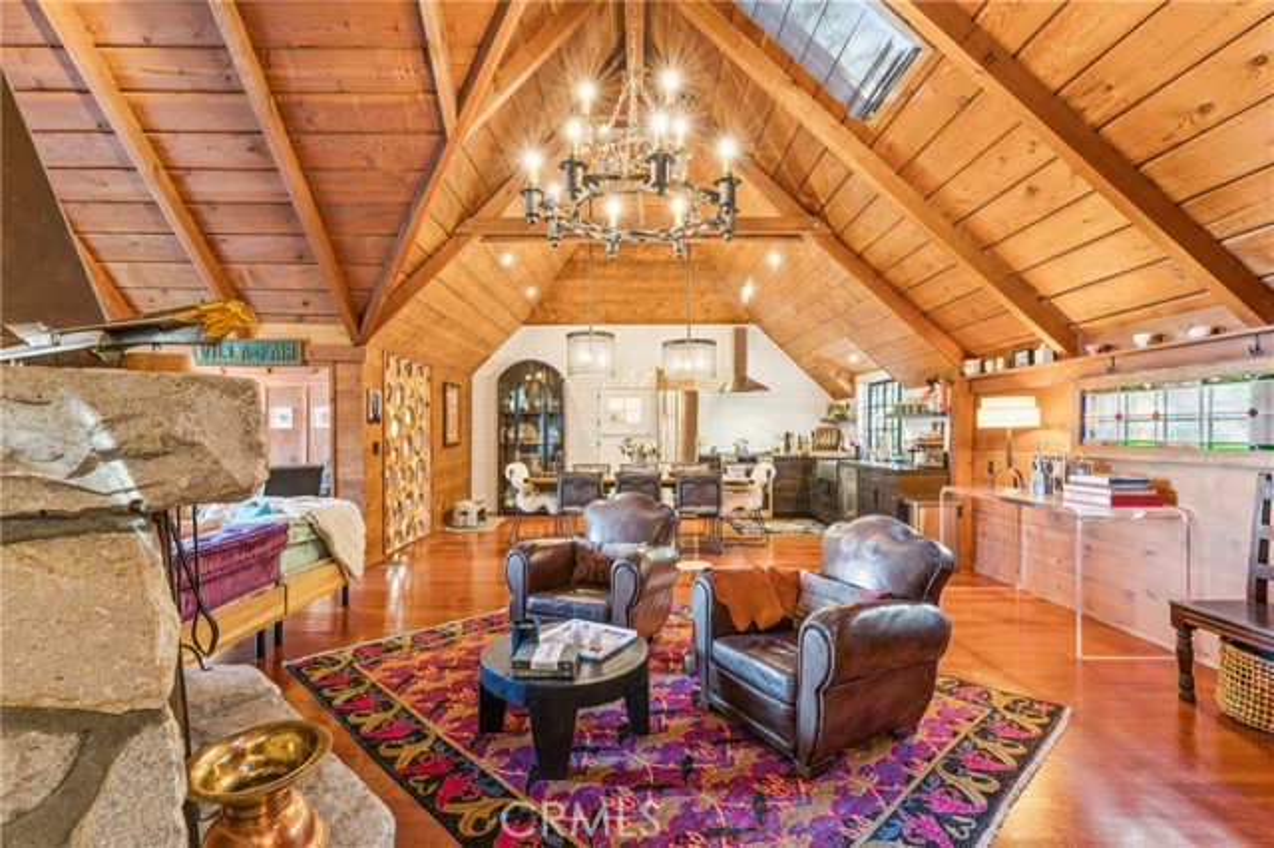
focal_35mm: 17
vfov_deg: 71.7
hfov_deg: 94.7
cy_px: 424
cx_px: 637
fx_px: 587
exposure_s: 4
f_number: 13
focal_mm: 16.6
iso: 100
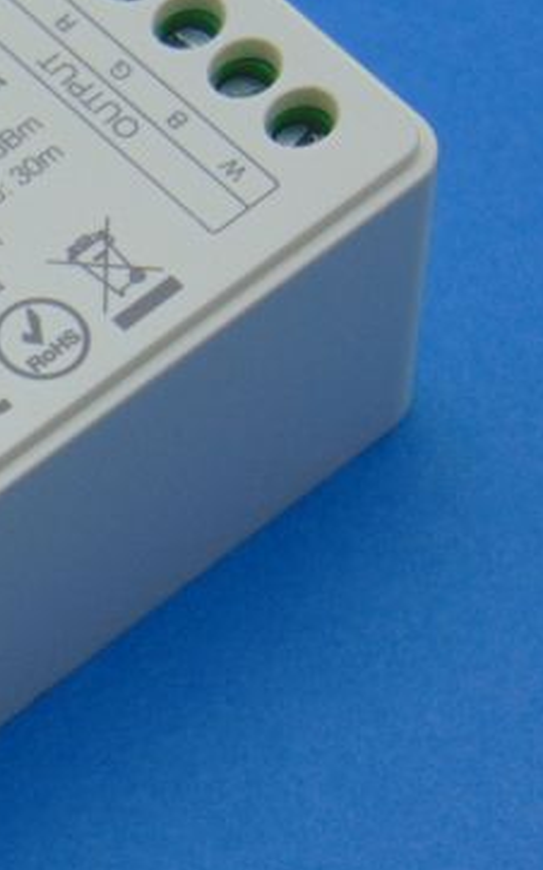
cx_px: -332
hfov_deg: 5.1
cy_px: 485
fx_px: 5995
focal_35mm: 253
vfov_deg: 8.3
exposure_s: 1/125
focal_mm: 19.4
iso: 80
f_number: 3.9
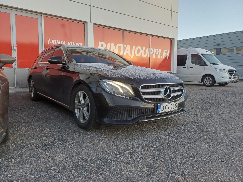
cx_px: 122
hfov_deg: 69.4
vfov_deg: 54.9
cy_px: 91
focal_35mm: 25
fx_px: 175
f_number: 1.8
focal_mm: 4.65
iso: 50
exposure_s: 1/126
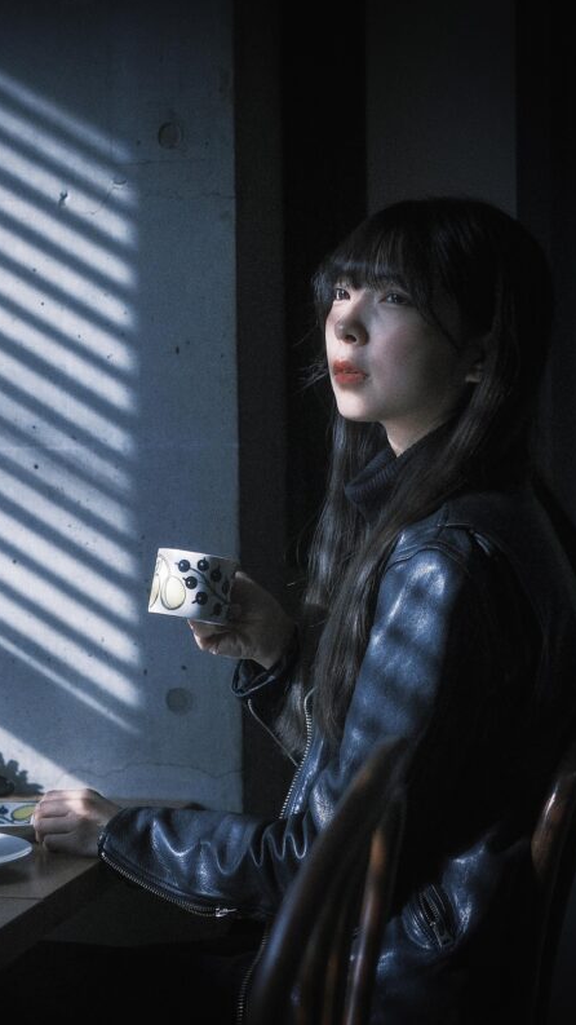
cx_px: 45
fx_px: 2281
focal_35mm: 84
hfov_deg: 14.2
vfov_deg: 25.3
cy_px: 511
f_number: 1.8
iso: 800
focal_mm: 35
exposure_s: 1/8000
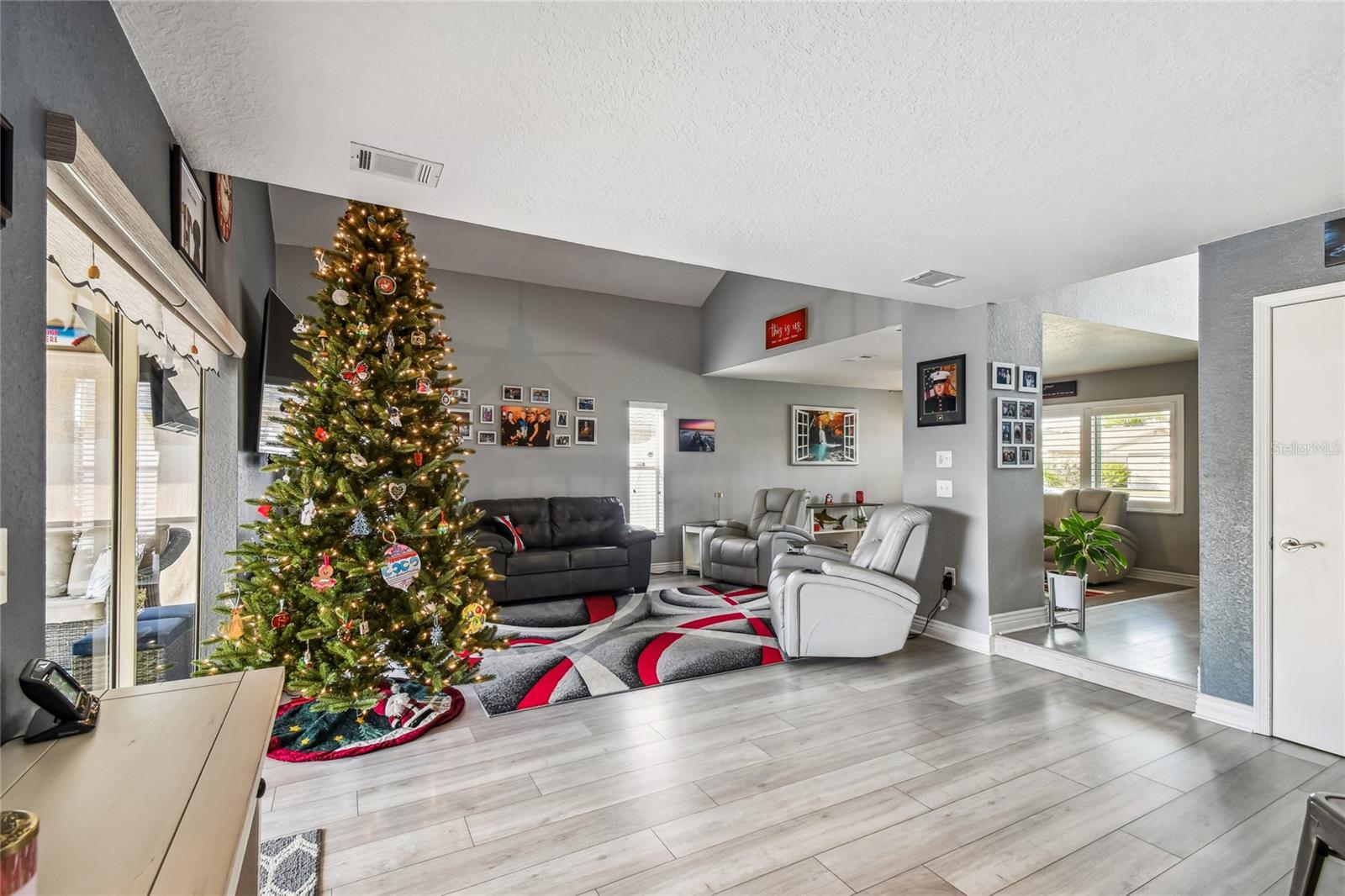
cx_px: 672
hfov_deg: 100.4
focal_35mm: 15
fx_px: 560
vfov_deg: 77.3
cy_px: 448
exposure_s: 1/4
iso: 100
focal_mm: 10
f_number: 7.1
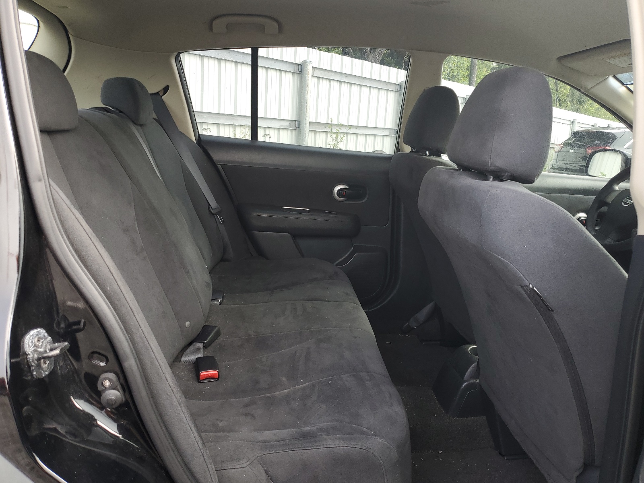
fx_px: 484
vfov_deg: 53.1
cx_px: 322
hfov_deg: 67.3
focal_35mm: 26
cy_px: 242
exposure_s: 1/128
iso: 50
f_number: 1.5
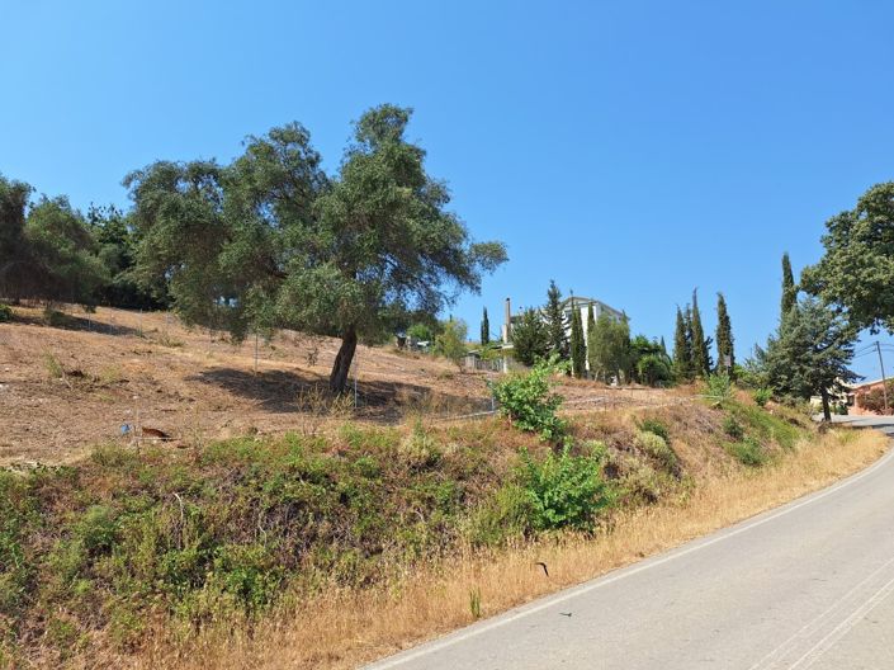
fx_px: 594
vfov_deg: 58.8
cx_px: 447
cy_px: 335
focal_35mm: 23
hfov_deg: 74.0
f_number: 1.8
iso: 40
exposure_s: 1/2364
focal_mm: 5.54
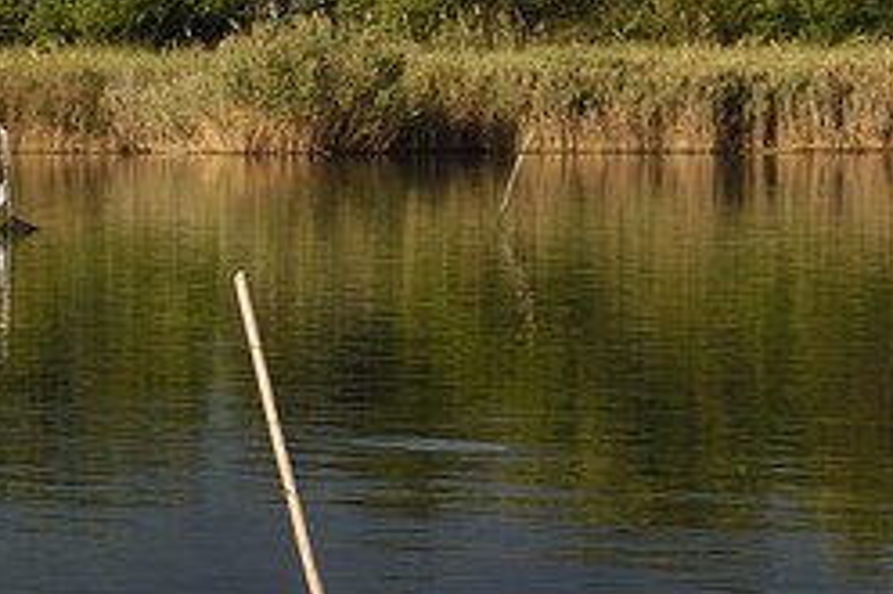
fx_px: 7189
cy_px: 151
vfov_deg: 4.7
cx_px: -1977
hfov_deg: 6.4
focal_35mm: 290
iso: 200
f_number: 10
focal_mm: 45
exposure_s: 1/320
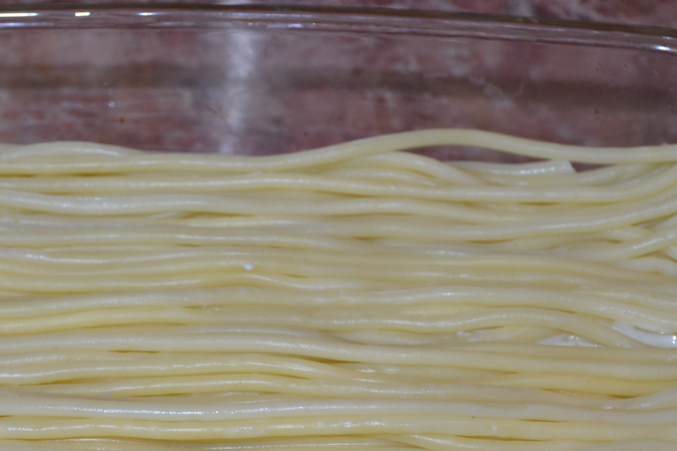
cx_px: 174
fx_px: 2219
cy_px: 419
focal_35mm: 118
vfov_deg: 11.5
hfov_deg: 17.3
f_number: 4.2
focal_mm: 38
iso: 400
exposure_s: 1/60
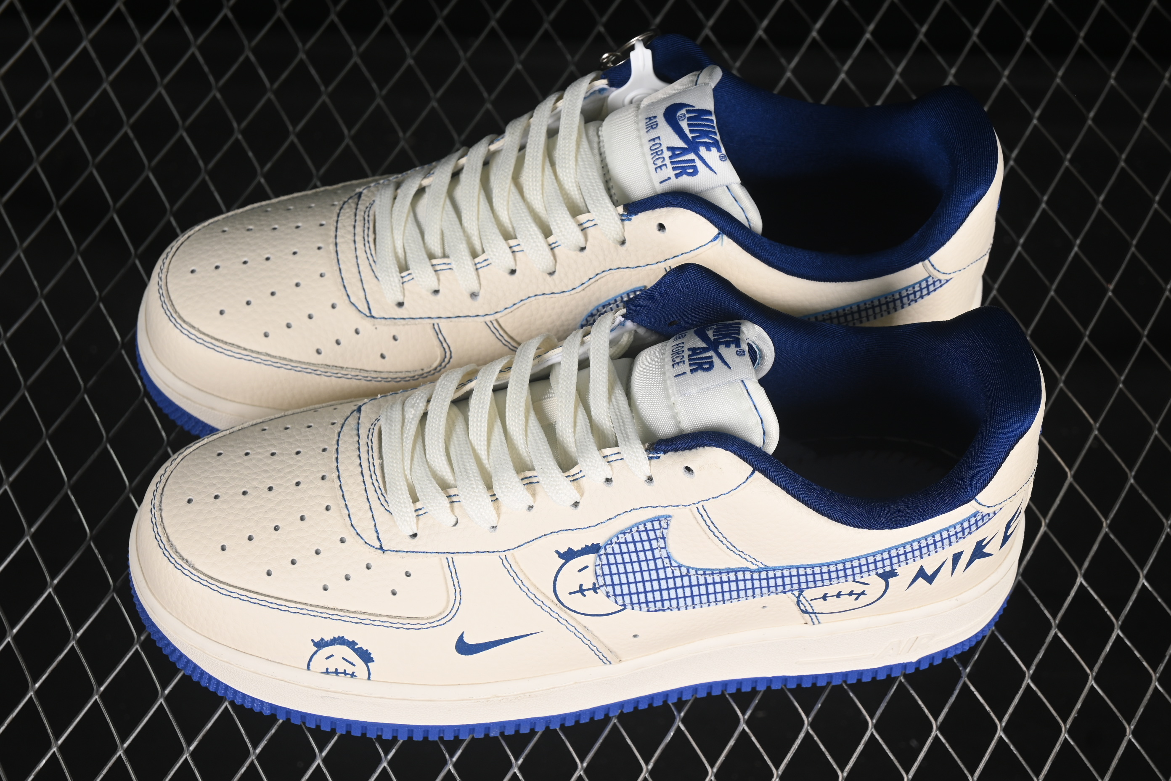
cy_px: 390
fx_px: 2439
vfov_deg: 18.2
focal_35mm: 75
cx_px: 586
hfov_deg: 27.0
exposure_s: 1/80
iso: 160
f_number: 7.1
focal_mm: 50
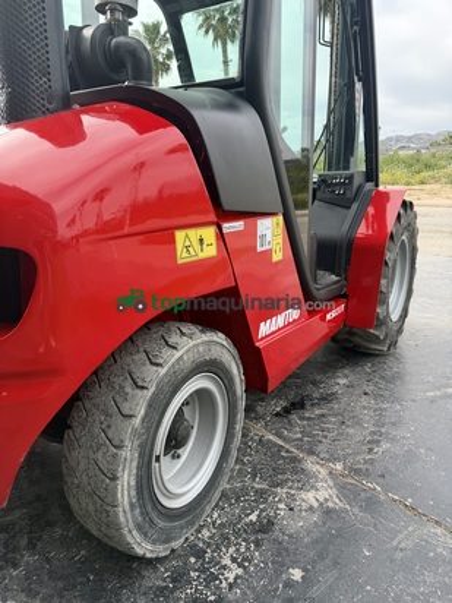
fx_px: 418
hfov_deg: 56.8
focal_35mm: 24
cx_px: 226
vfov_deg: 71.6
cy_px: 302
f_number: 1.78
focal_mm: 6.76
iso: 100
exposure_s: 1/1437
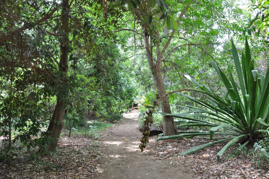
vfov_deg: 39.9
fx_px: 246
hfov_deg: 57.3
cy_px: 90
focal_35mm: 33
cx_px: 134
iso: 200
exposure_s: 1/40
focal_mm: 22
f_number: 6.3
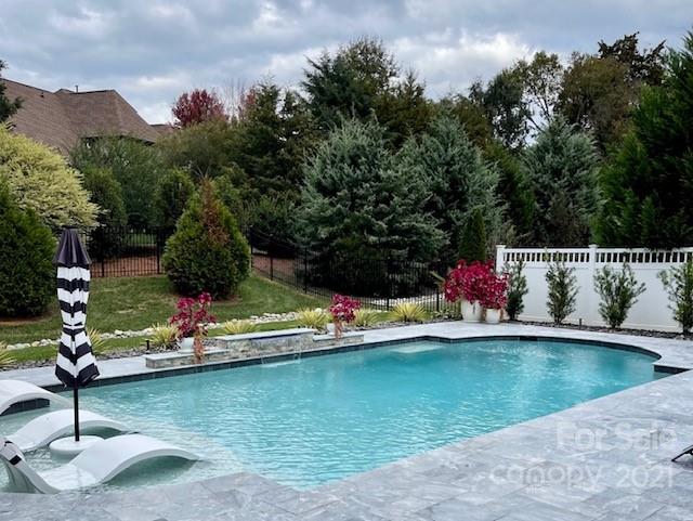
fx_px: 521
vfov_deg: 53.1
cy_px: 260
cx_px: 346
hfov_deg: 67.3
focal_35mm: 26
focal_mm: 5.1
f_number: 1.6
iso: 32
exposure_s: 1/1456
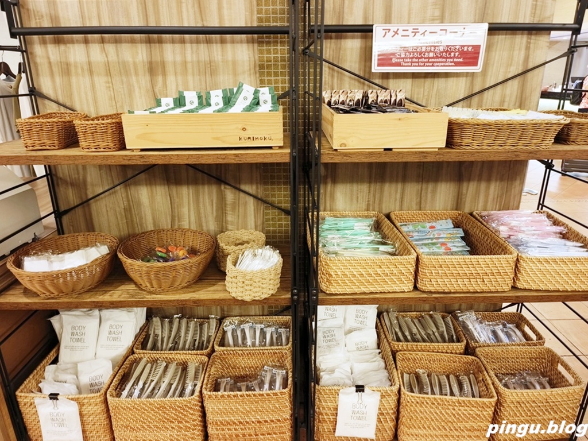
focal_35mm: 23
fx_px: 391
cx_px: 294
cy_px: 220
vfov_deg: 58.9
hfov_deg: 73.9
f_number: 1.75
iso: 967
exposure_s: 1/50
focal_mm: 5.5
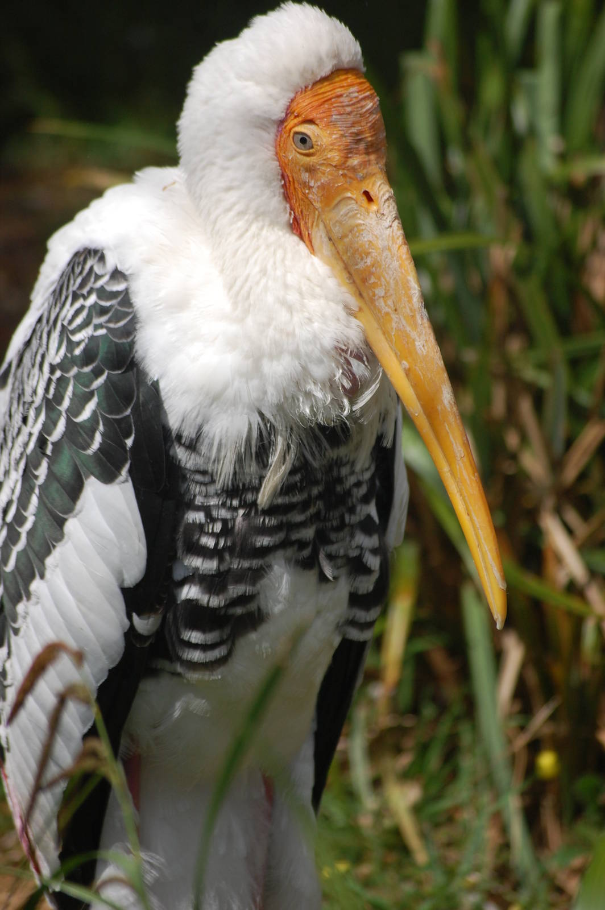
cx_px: 302
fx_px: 7575
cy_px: 455
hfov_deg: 4.6
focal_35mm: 300
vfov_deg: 6.9
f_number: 5.6
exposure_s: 1/1250
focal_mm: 200
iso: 400
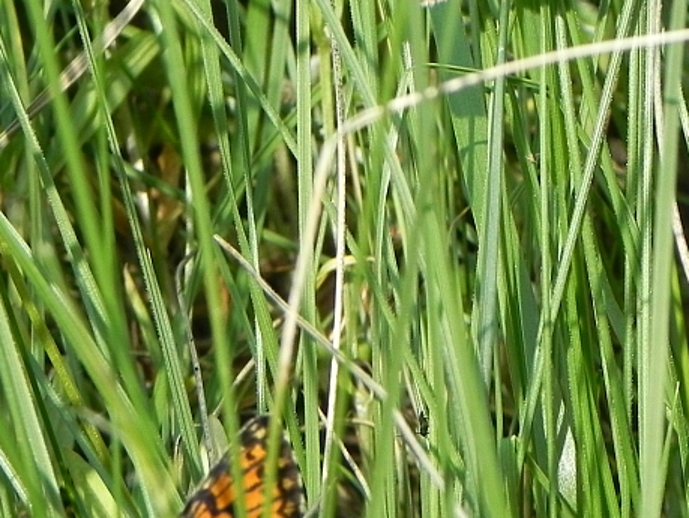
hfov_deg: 8.5
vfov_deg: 6.4
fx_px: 4661
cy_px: 258
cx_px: 350
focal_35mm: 234
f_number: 5.6
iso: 160
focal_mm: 18.8
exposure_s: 1/242
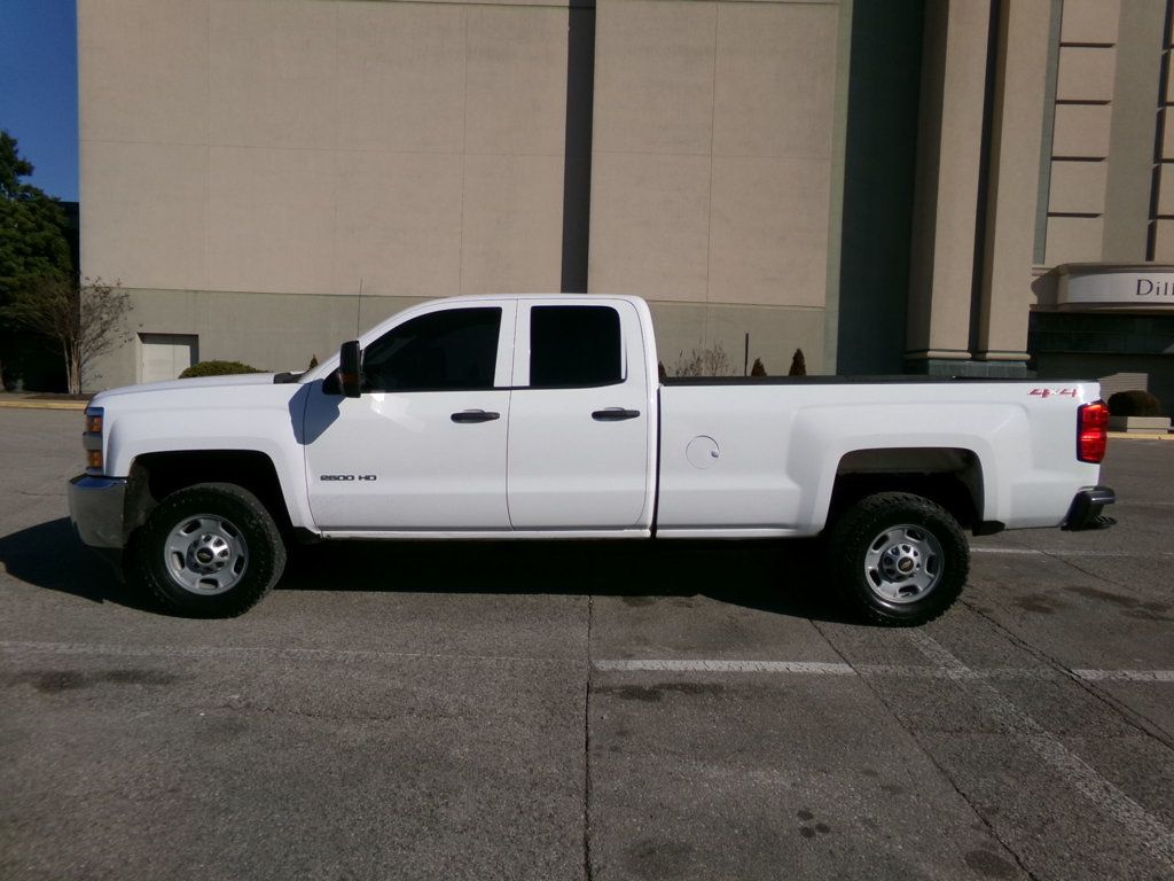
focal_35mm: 24
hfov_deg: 71.6
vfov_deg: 56.8
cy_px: 440
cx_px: 587
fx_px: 814
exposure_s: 1/1500
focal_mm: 4.3
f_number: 3.7
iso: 100
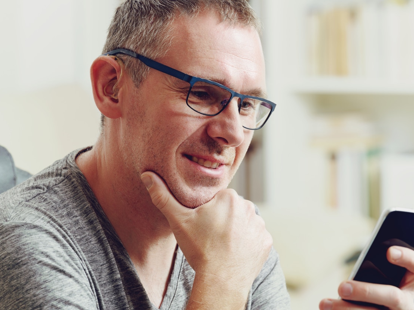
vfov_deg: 6.8
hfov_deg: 9.1
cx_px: 211
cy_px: 155
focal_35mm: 217
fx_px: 2595
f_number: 6.3
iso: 160
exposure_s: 1/125
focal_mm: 200
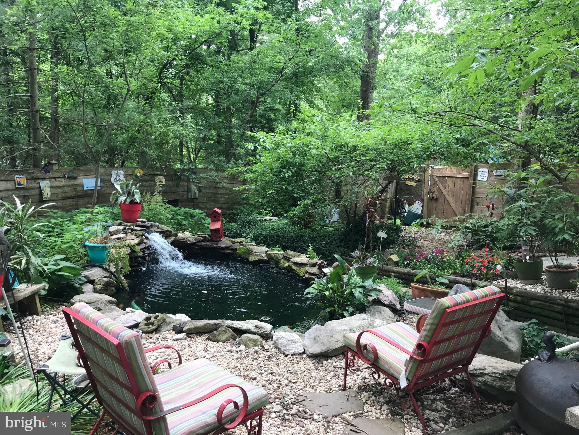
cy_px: 218
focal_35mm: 28
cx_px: 290
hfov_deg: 63.4
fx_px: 468
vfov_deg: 49.7
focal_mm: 3.99
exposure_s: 1/120
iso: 40
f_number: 1.8
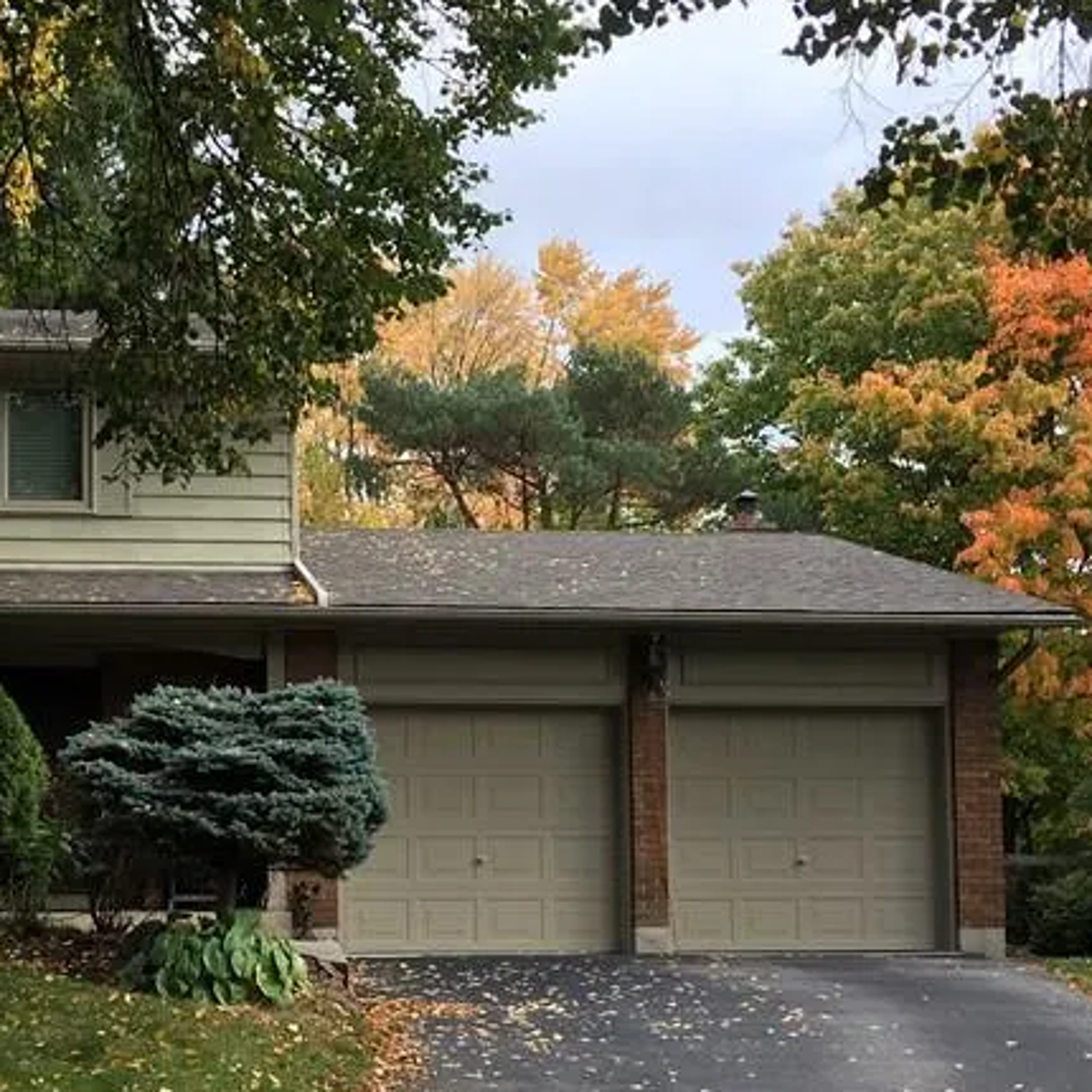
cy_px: 797
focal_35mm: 61
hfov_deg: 27.8
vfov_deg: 27.8
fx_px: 2177
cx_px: 274
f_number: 2.2
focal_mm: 4.15
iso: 25
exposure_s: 1/263
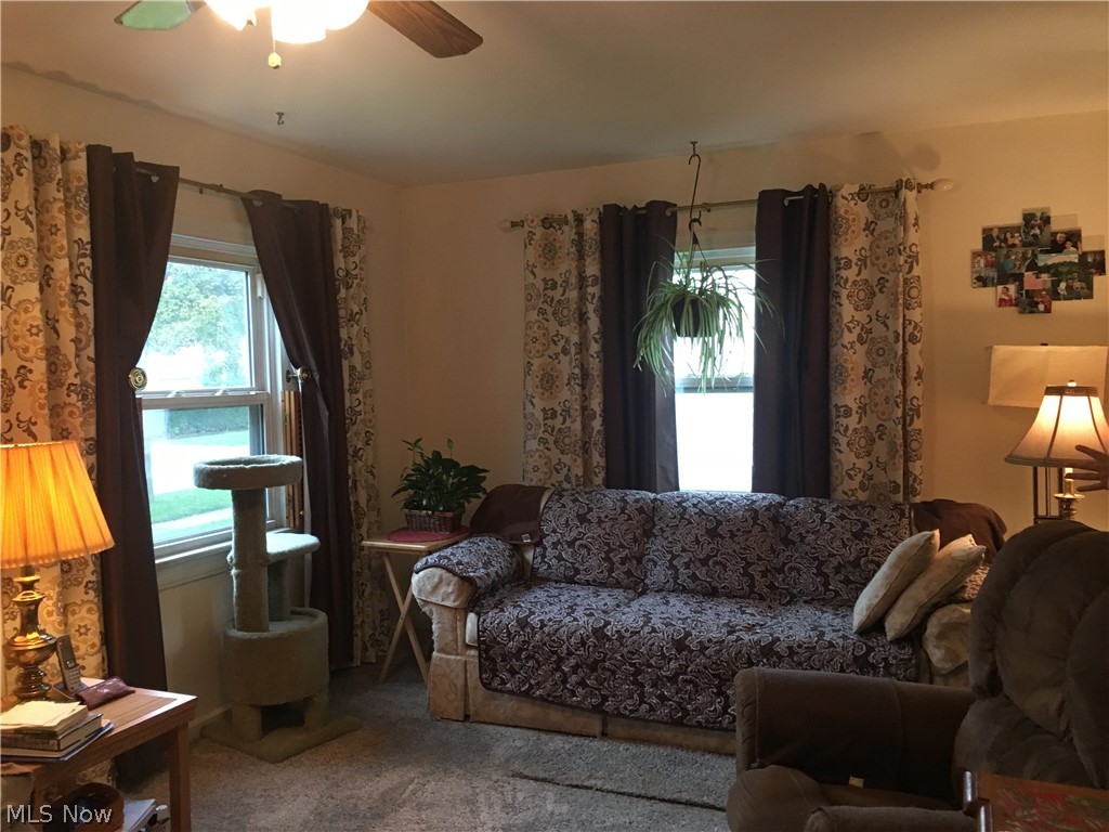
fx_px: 929
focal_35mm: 29
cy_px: 416
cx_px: 554
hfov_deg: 61.7
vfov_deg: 48.2
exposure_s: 1/30
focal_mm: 4.15
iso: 160
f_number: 2.2
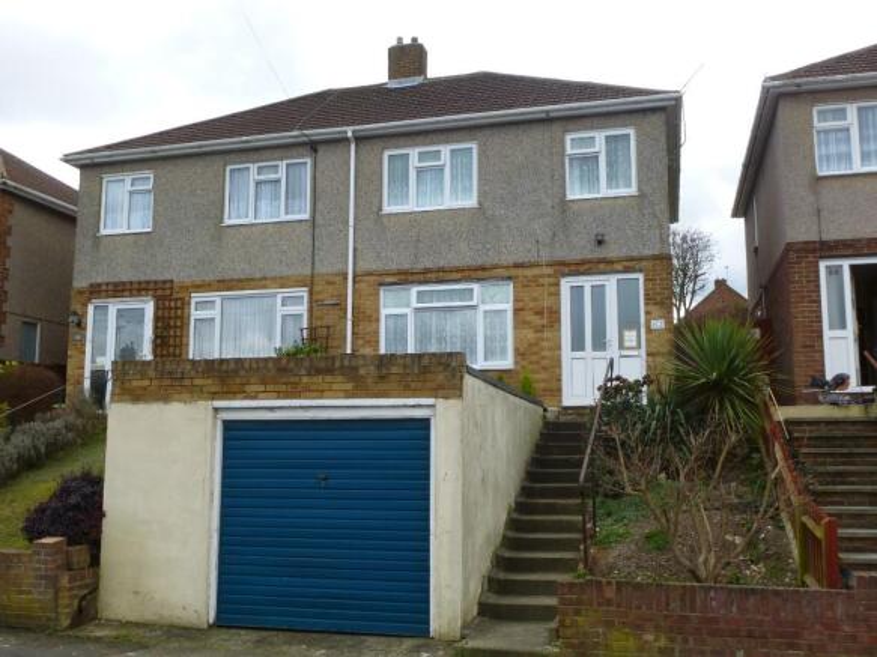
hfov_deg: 55.4
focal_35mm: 33
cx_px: 438
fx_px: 836
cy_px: 328
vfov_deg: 42.9
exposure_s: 1/250
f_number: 4
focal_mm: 5.9
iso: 100
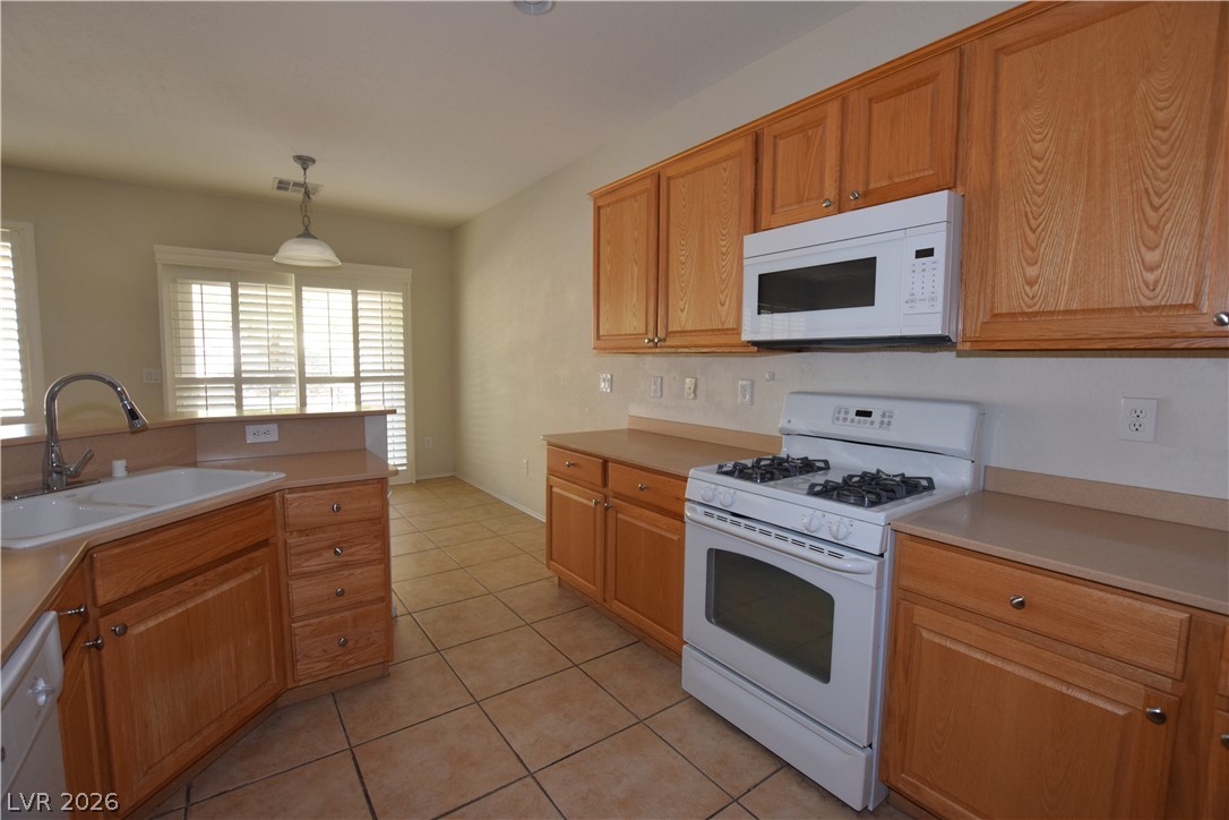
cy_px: 410
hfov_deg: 100.4
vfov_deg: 77.3
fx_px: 512
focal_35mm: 15
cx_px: 614
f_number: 5
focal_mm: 10
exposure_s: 1/100
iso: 800
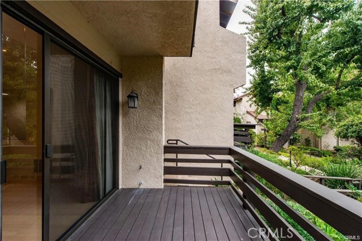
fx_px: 141
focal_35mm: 14
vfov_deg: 81.2
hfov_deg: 104.2
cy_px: 120
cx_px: 181
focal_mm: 14
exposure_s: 1/125
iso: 400
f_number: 6.3
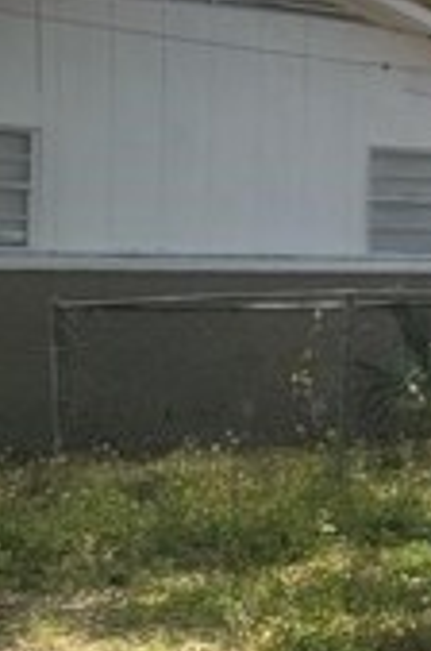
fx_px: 2849
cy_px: 216
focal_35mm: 158
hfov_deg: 6.9
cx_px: 1659
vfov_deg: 13.0
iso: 20
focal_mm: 7
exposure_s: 1/380
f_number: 1.8
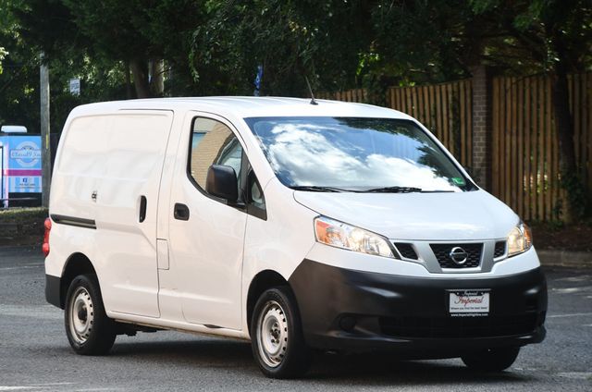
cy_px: 196
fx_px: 2330
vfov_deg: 9.6
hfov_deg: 14.5
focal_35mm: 142
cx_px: 296
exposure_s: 1/250
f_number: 8
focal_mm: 95
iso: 180
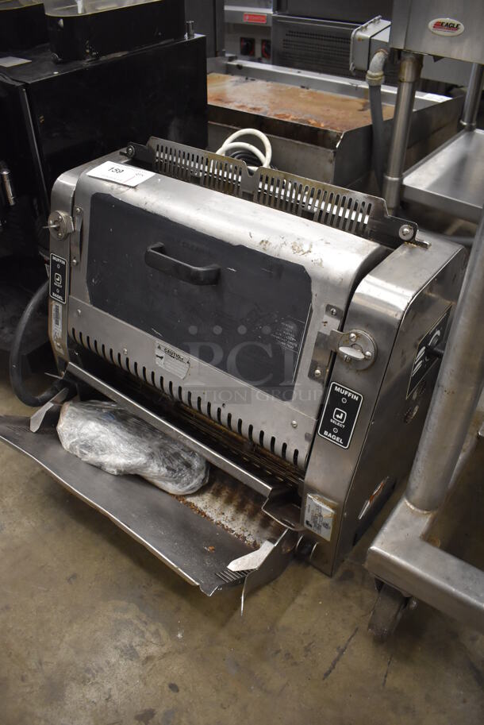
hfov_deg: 48.0
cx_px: 242
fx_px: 544
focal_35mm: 27
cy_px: 362
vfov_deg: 67.3
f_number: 3.5
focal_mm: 18
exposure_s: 1/125
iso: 1600
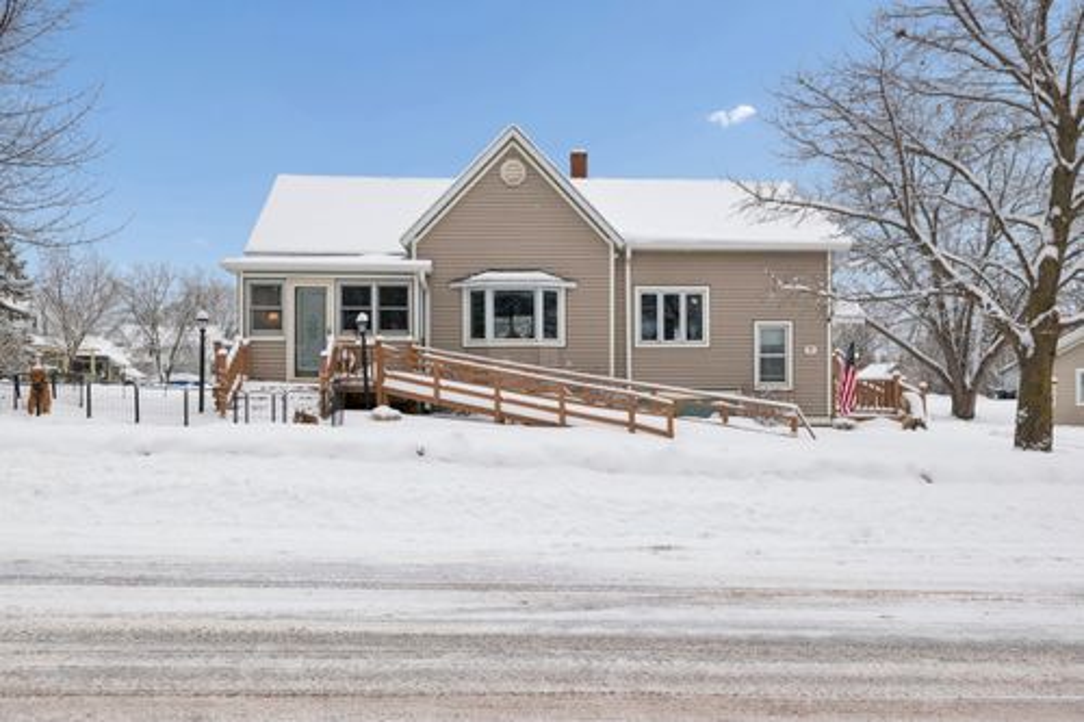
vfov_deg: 53.1
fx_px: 722
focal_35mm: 24
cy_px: 361
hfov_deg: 73.8
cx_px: 542
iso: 400
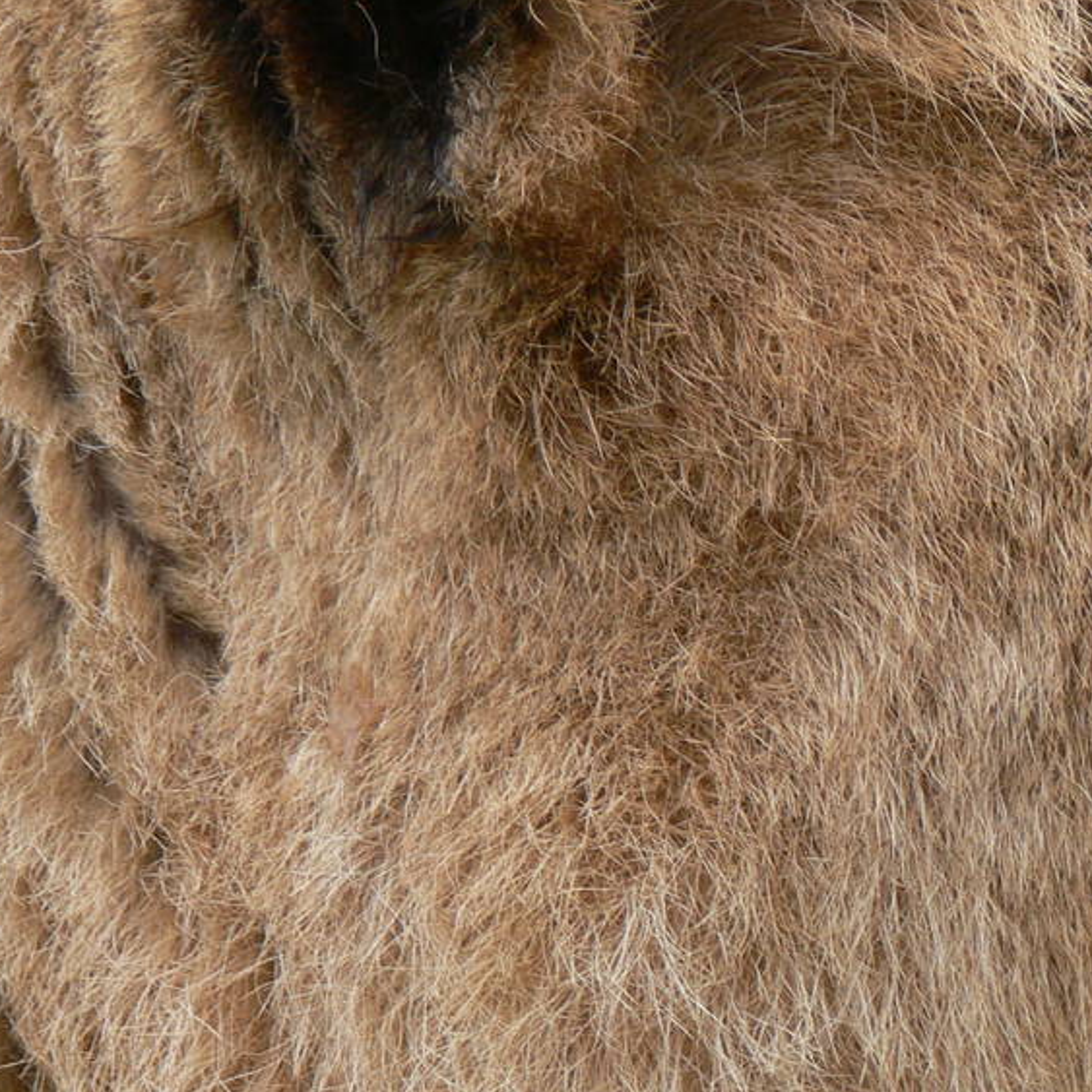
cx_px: 1523
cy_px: 879
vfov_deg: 3.4
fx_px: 18273
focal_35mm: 512
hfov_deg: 3.4
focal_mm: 43.1
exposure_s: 1/100
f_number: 5
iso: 80
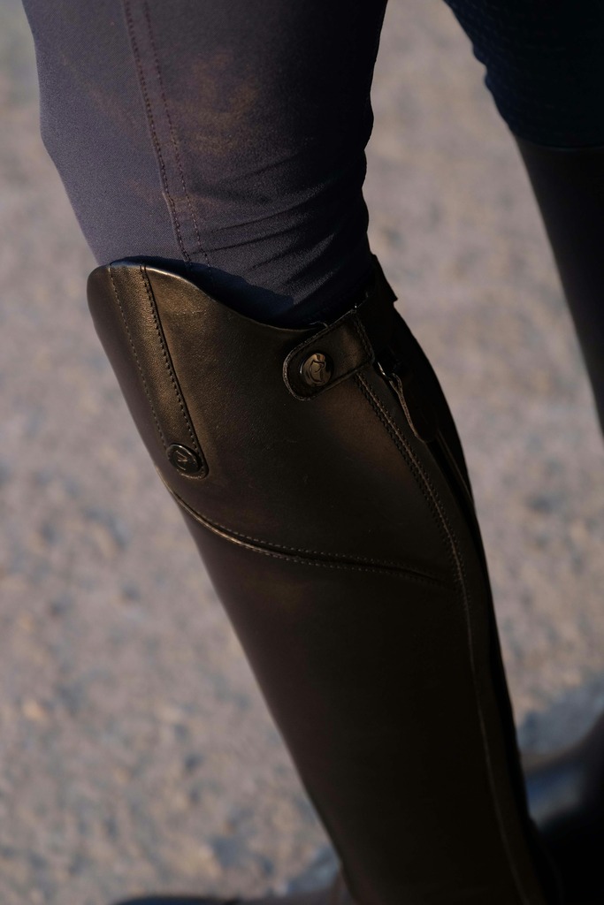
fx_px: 4251
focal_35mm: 169
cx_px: 302
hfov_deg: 8.1
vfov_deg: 12.2
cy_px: 452
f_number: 4
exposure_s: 1/500
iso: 640
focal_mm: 112.6
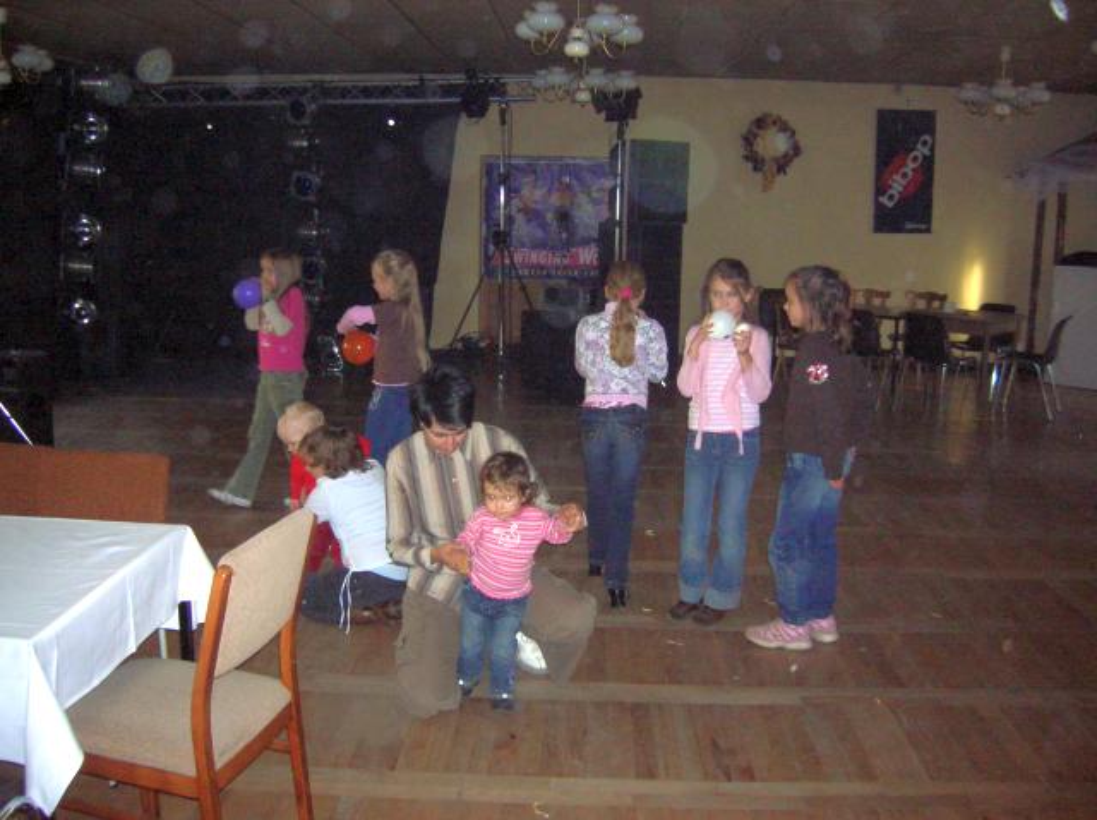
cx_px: 548
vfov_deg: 41.7
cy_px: 410
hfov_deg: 54.0
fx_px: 1076
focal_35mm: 34
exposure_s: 1/60.1
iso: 200
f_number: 2.9
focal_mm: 5.7
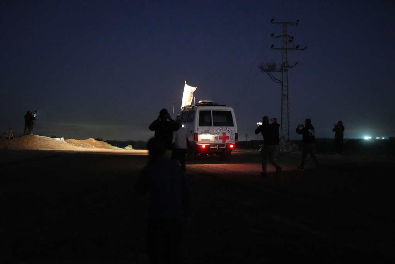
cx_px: 198
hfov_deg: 39.6
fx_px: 549
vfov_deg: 27.0
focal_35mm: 50
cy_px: 132
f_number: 1.4
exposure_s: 1/100
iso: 6400
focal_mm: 50
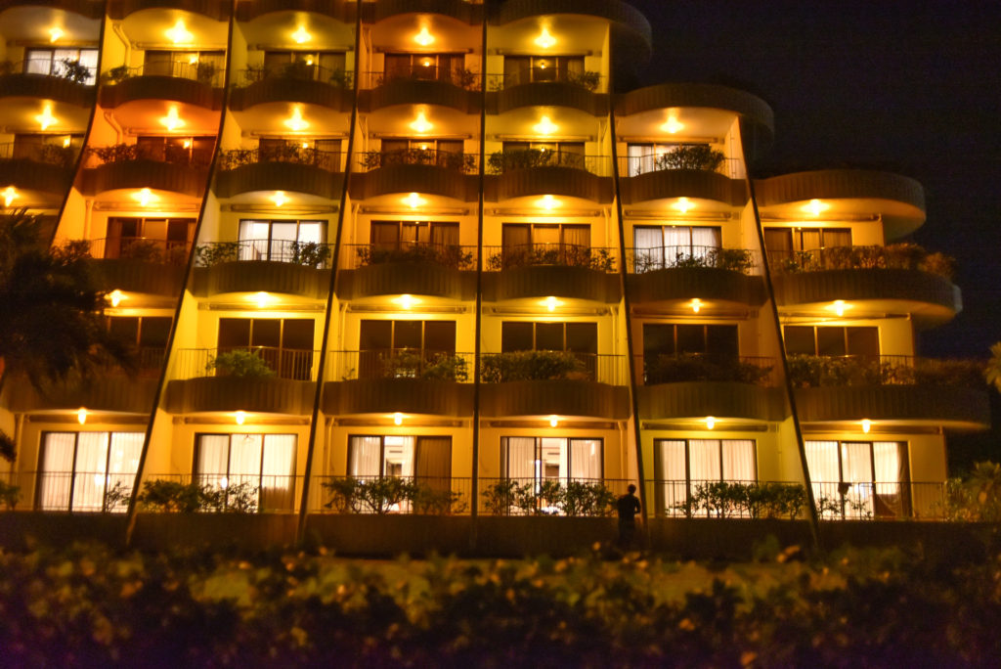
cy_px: 334
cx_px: 500
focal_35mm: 35
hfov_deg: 54.4
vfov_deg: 37.9
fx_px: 974
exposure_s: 1/25
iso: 2500
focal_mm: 35
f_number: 2
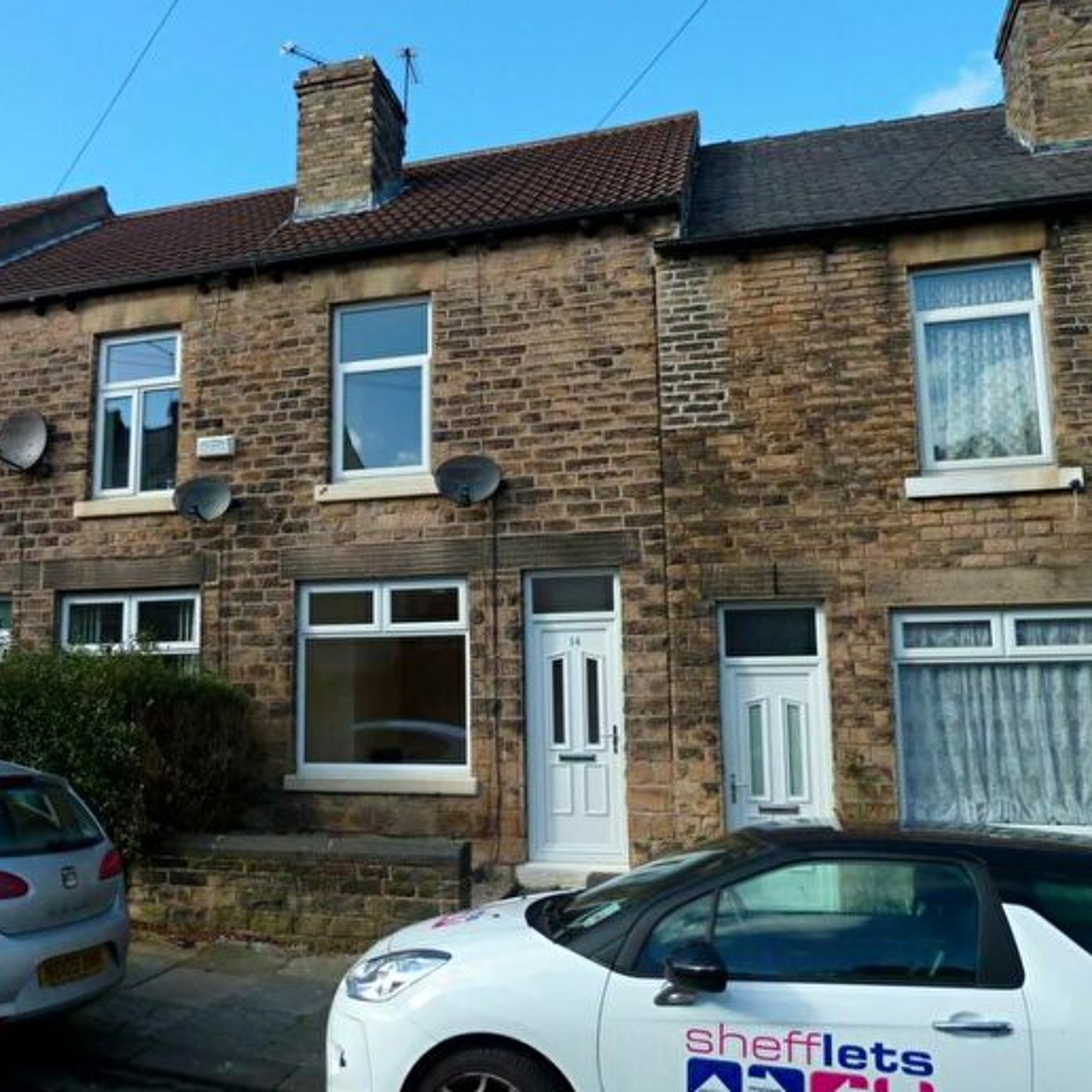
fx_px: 1071
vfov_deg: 54.0
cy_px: 547
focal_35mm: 30
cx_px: 411
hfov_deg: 53.5
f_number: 4
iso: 80
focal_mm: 4.1
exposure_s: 1/320
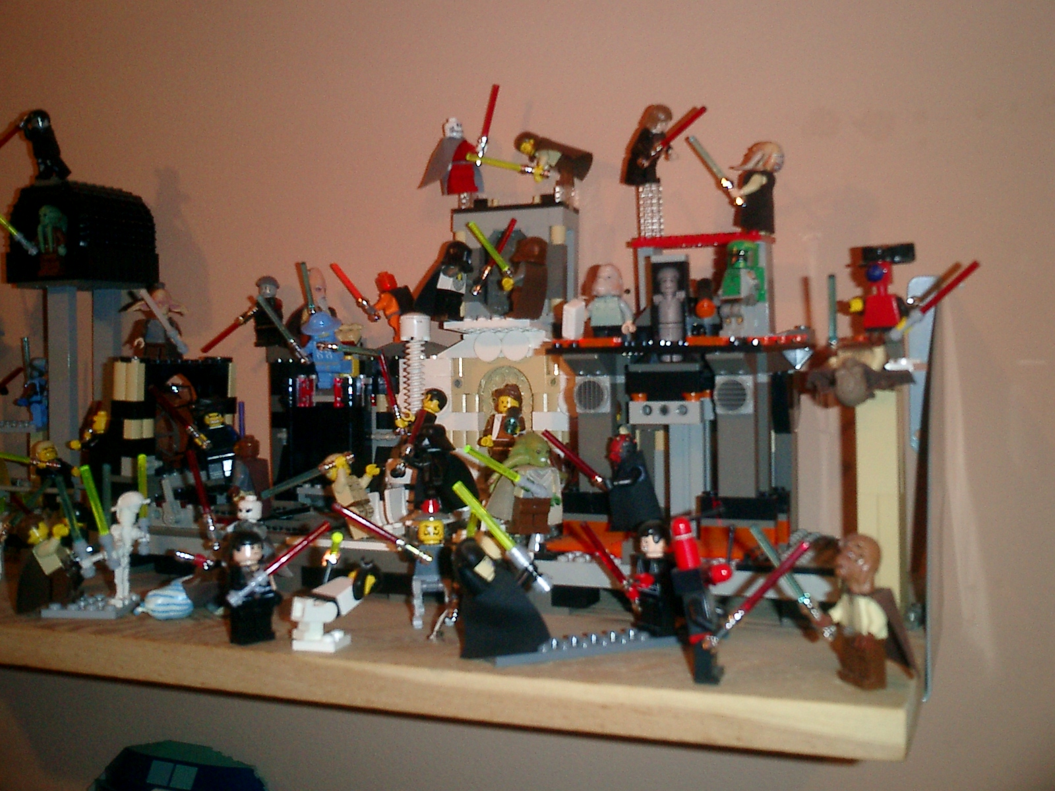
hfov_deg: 51.4
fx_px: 1097
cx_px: 528
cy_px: 396
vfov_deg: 39.7
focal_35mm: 36
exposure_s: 1/30
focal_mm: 7.5
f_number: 3.2
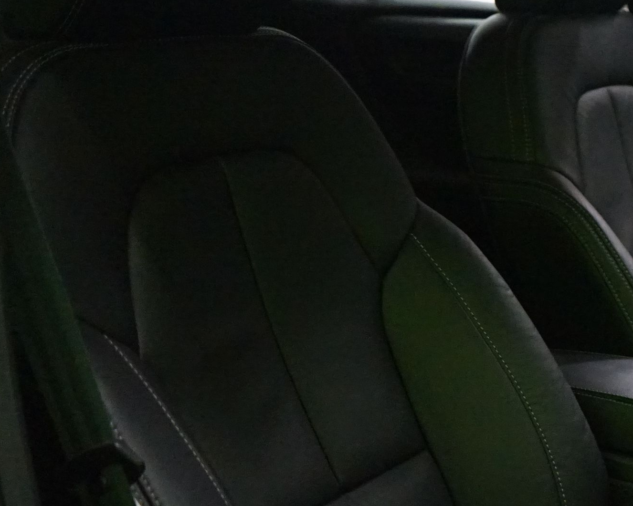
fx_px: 1461
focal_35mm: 78
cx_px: 827
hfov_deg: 21.9
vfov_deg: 19.6
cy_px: 339
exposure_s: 1/50
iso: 6400
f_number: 3.5
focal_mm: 28
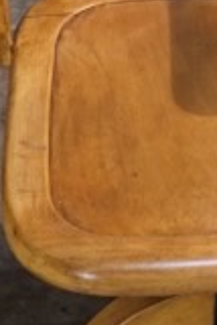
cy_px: 95
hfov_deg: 6.9
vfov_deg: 10.3
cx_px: 241
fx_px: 1795
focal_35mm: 199
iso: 3200
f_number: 3.6
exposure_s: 1/125
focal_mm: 35
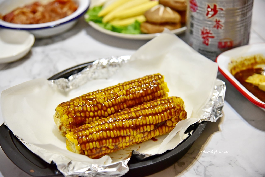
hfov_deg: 28.8
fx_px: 515
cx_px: 132
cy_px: 88
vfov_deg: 19.5
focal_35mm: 70
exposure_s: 1/125
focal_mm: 70
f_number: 4.5
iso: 2500
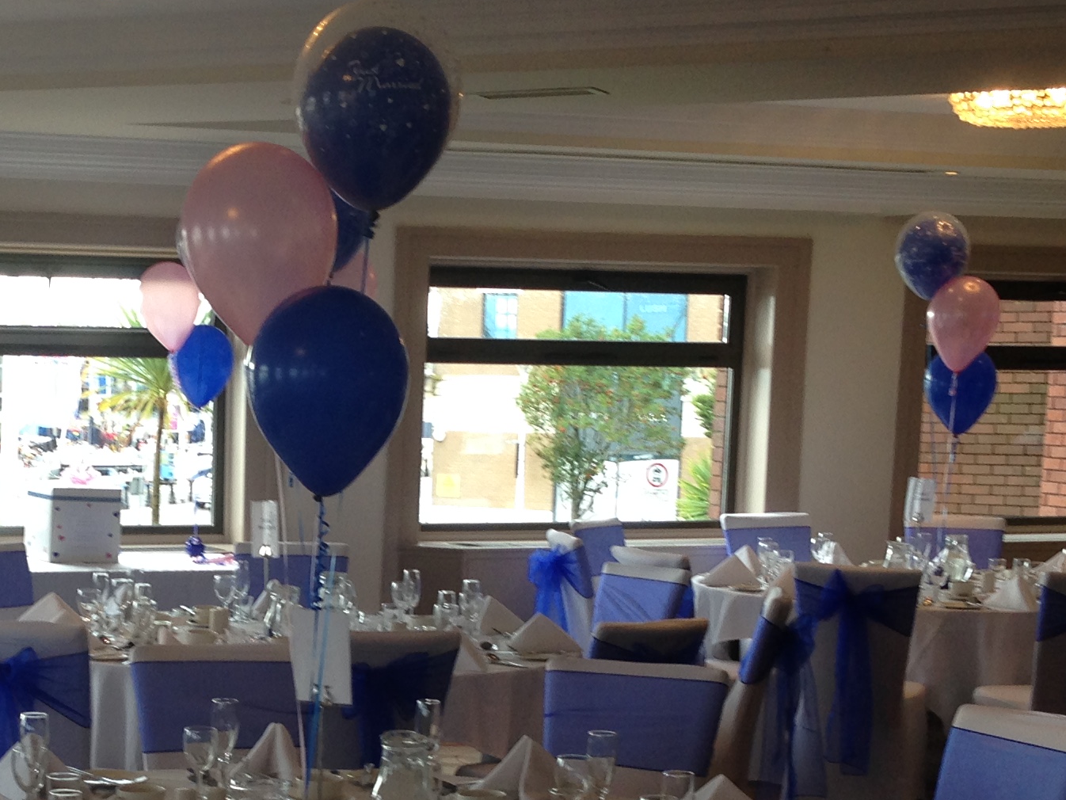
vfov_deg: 18.3
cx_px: 203
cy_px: 632
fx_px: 2464
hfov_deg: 24.0
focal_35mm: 80
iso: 50
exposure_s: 1/60
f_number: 2.4
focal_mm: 4.12
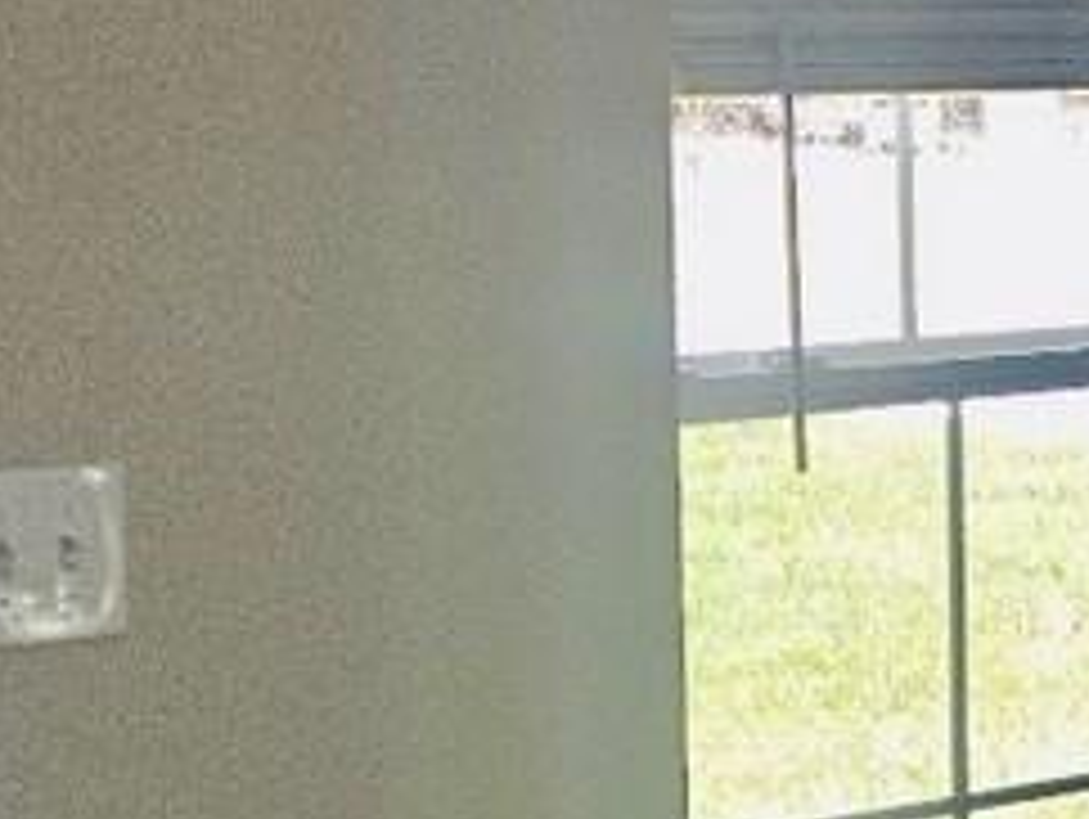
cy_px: 238
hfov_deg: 11.3
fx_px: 4787
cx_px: 2434
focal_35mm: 152
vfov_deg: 9.8
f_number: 1.8
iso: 81
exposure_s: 1/120
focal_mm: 5.4
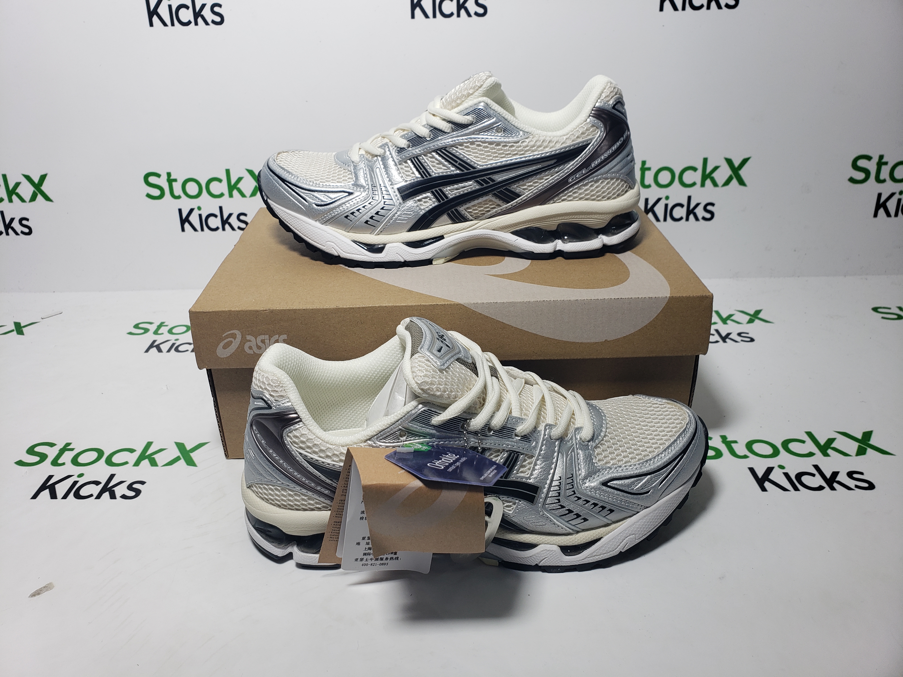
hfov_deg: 67.3
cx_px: 452
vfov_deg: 53.1
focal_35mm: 26
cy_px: 338
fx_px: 678
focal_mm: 4.3
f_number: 2.4
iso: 50
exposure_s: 1/199
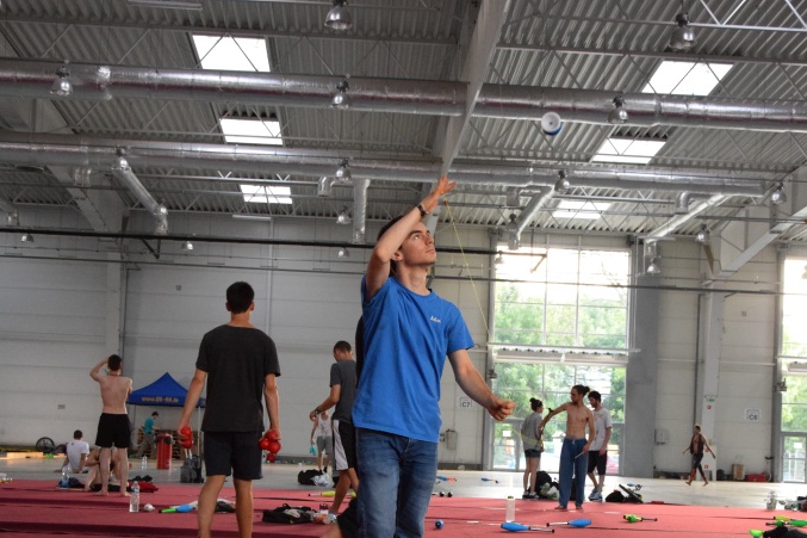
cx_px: 405
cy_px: 390
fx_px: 1272
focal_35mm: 57
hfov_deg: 35.2
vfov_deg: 23.7
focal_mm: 25
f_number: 4
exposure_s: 1/200
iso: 3200
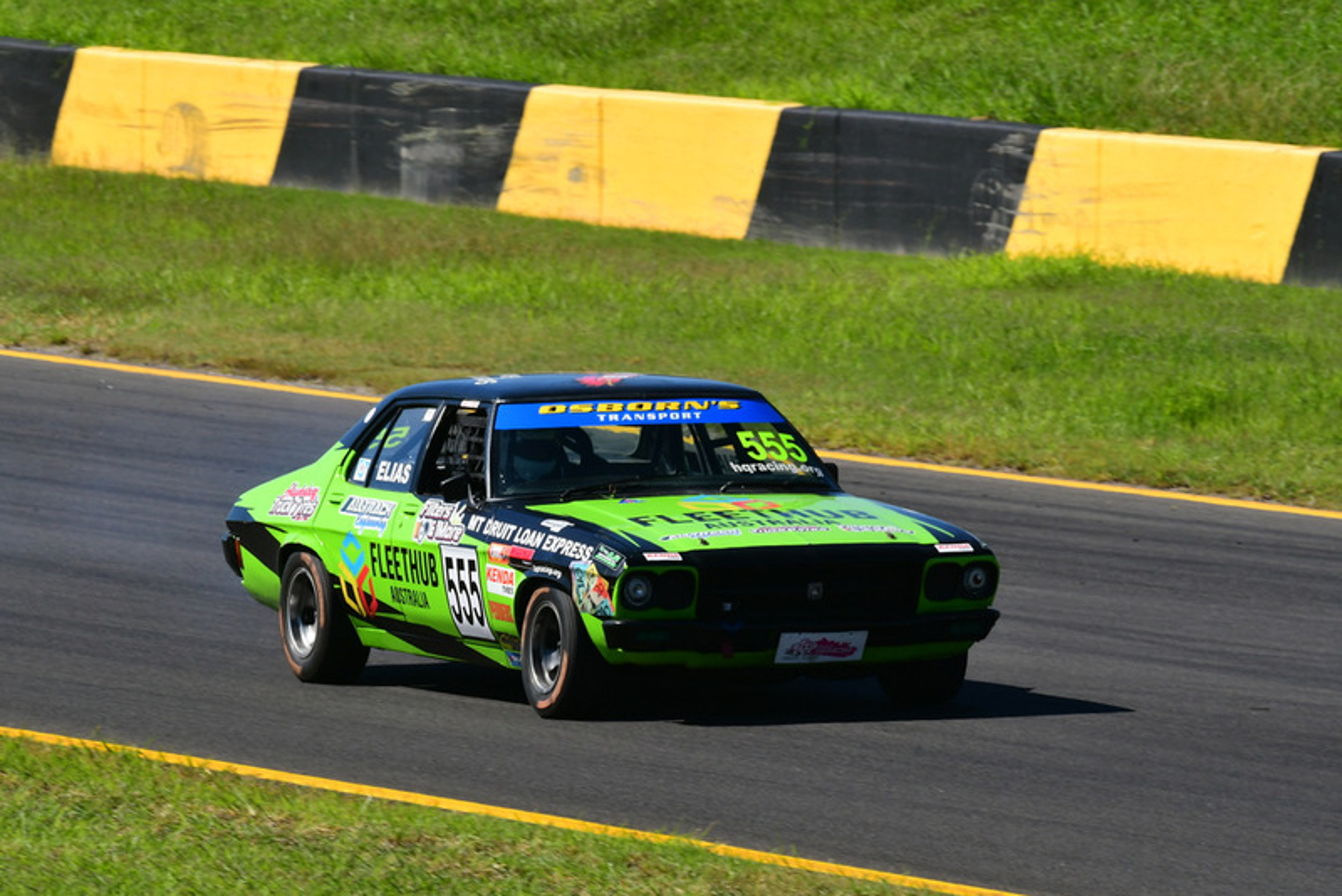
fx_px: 21255
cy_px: 448
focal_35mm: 570
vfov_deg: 2.4
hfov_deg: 3.6
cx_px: 671
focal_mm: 380
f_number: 13
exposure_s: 1/640
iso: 500
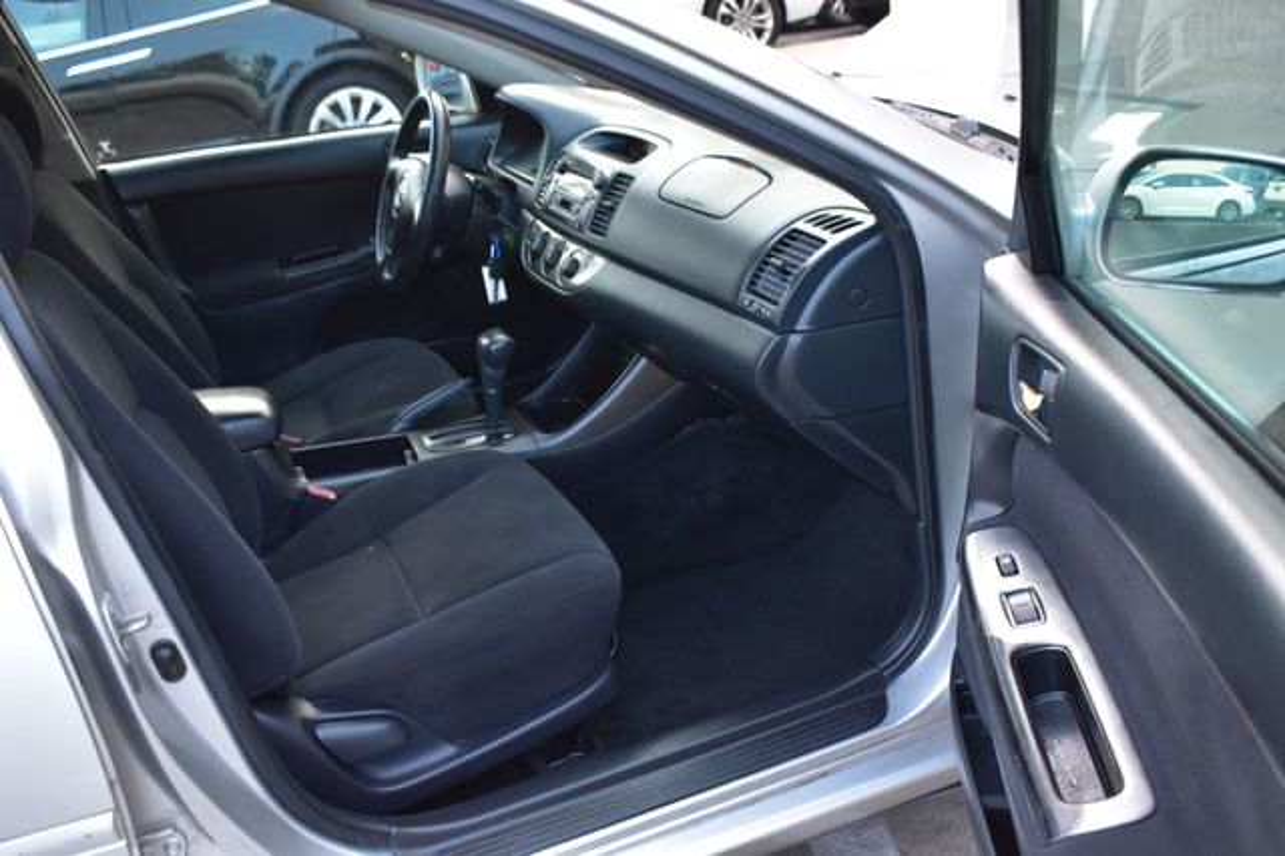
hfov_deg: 55.1
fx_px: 1231
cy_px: 428
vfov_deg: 38.3
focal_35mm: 34
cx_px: 642
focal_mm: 23
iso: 1250
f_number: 6.3
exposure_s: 1/15
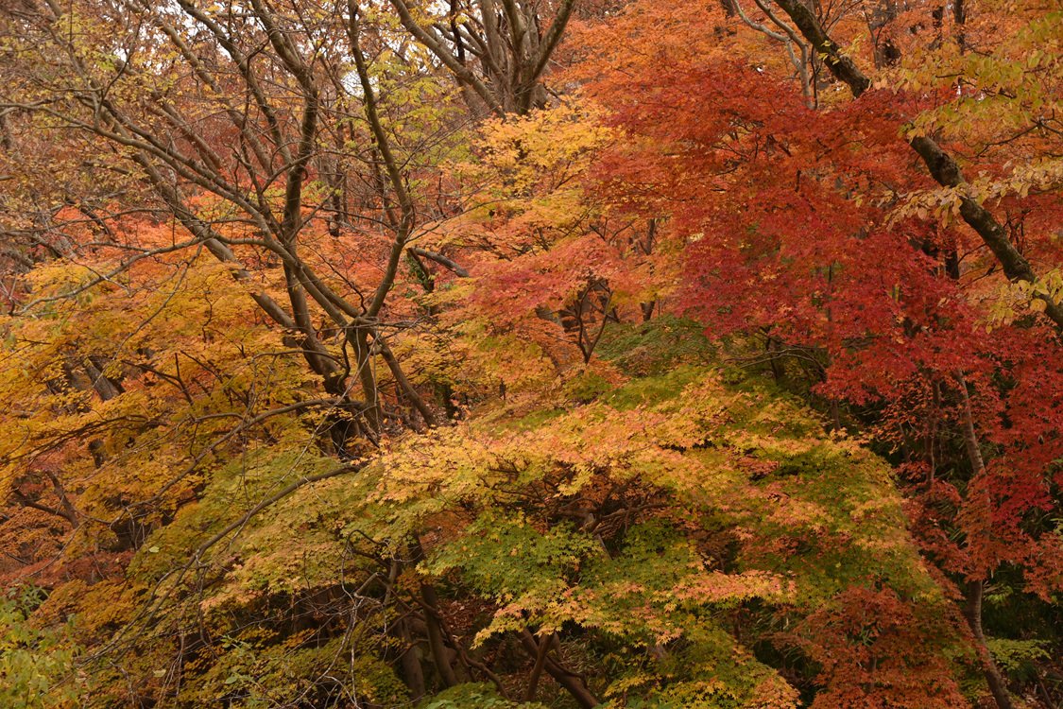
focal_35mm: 65
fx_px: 1919
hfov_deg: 31.0
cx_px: 532
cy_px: 354
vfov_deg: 20.9
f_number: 4.8
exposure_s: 1/320
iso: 400
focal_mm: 65
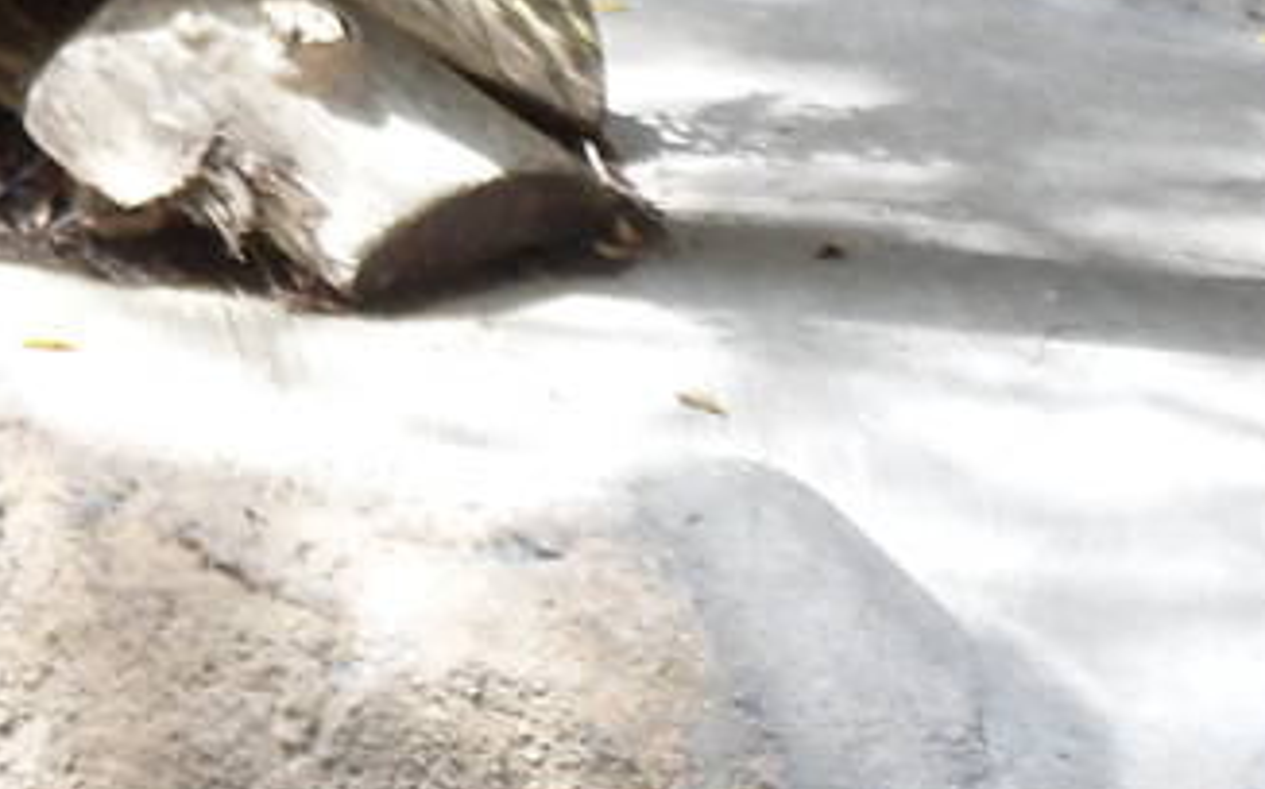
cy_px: -1474
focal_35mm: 270
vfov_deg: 4.7
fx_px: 9304
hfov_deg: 7.6
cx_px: -596
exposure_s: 1/45
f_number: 4.3
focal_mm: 8.1
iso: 80
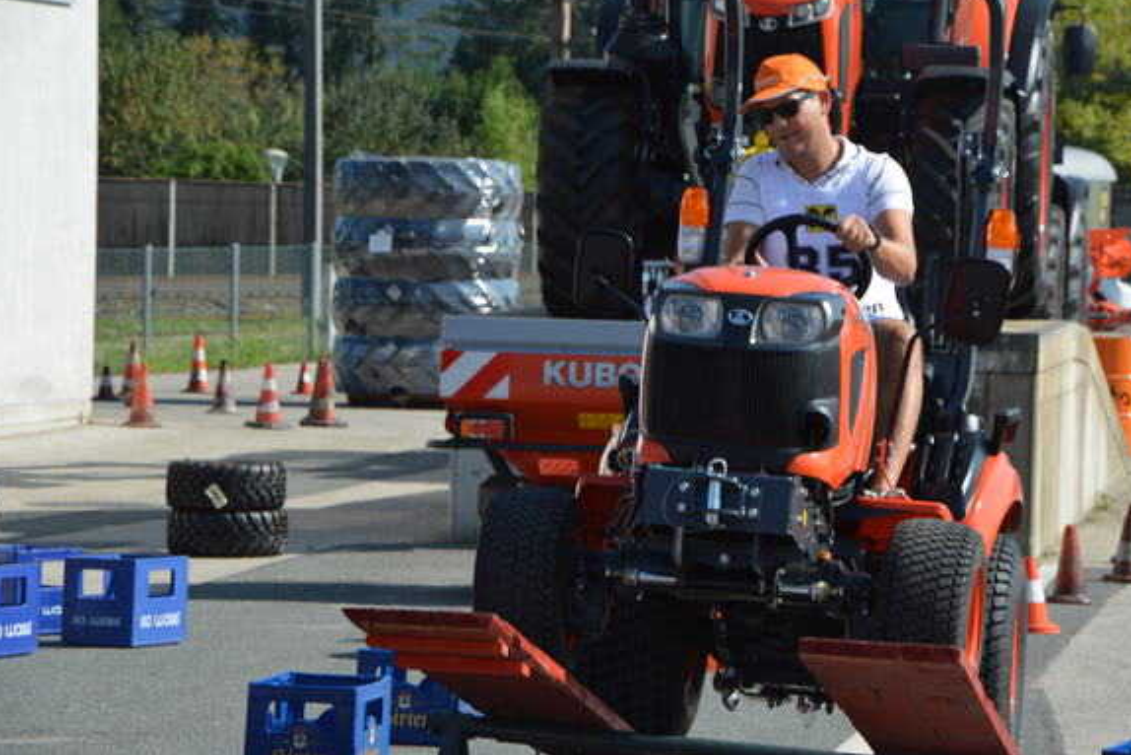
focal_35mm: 165
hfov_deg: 12.5
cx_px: 579
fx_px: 5170
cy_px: 366
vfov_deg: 8.3
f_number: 7.1
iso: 100
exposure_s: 1/200
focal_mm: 105
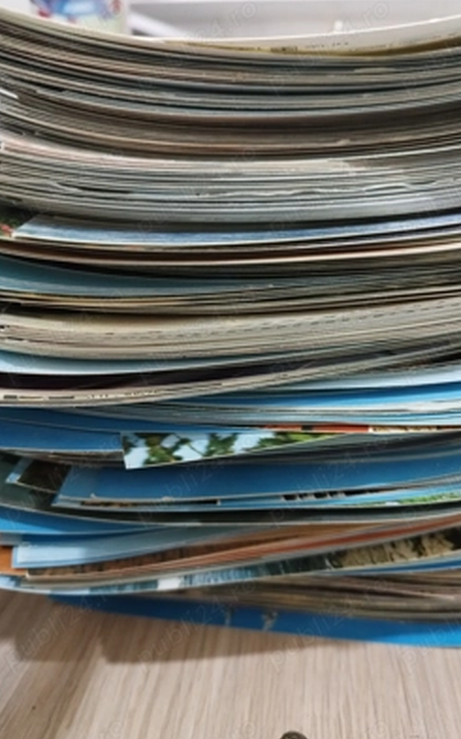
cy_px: 365
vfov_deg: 68.4
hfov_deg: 45.8
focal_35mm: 27
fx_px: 544
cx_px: 262
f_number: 1.89
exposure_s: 1/30
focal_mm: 5.95
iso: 670
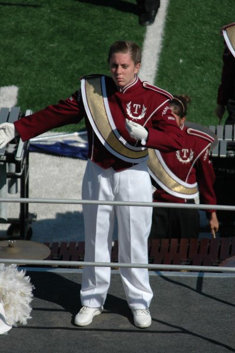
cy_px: 176
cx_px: 118
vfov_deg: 3.4
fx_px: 5885
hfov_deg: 2.3
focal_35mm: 600
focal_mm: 400
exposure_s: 1/1600
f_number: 5.6
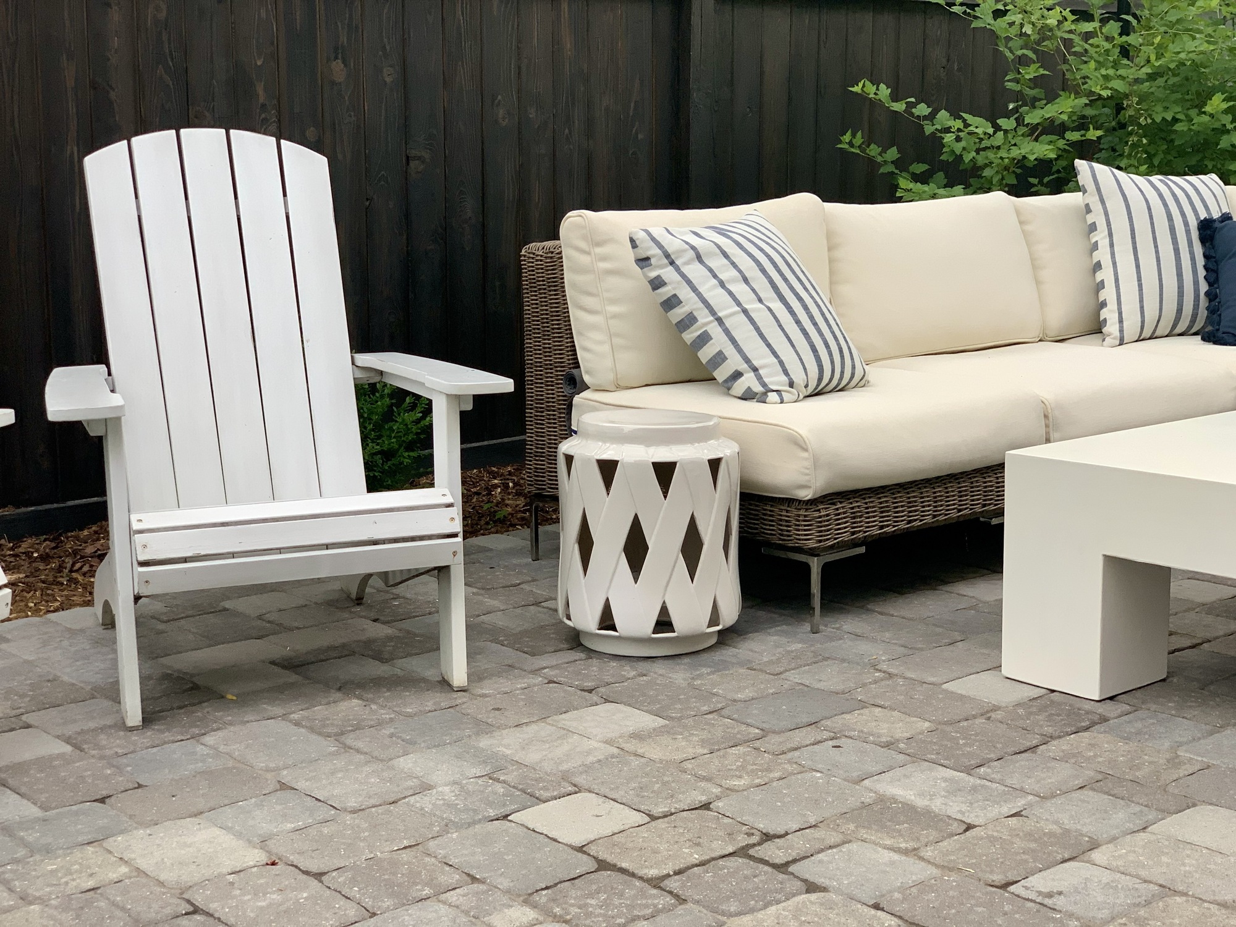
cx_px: 618
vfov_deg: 28.0
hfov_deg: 36.8
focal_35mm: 52
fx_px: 1857
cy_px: 464
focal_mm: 6
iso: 64
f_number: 2.4
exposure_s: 1/122
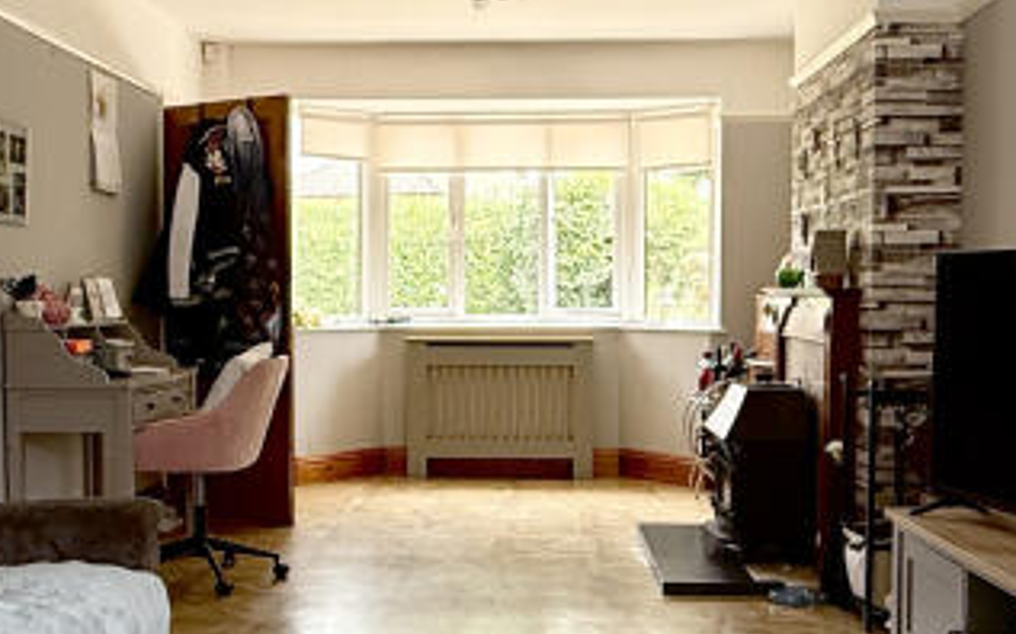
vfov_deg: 26.8
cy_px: 359
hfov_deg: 41.8
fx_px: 1329
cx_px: 490
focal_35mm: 48
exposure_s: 1/99
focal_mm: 2.22
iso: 160
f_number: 2.2
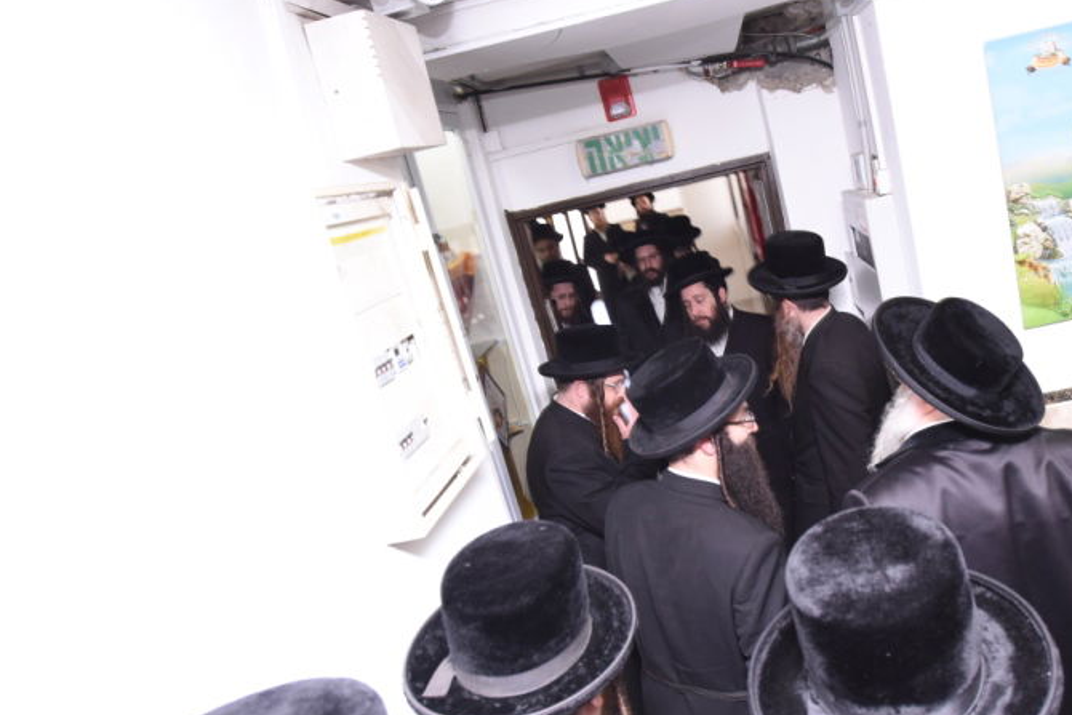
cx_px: 669
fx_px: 774
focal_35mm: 26
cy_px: 332
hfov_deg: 68.3
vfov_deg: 49.5
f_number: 5
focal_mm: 17
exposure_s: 1/125
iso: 1600
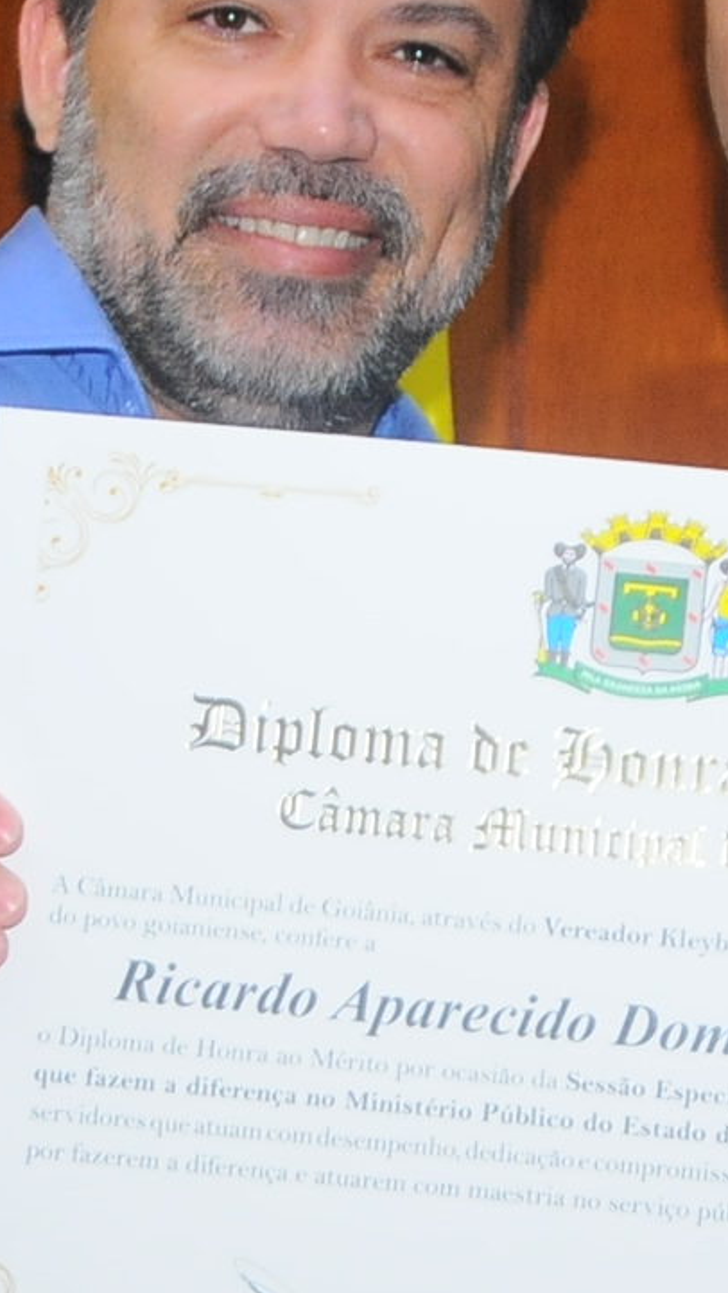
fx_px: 7681
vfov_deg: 9.6
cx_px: 595
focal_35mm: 224
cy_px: 653
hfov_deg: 5.4
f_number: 5
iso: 1250
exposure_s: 1/60
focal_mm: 48
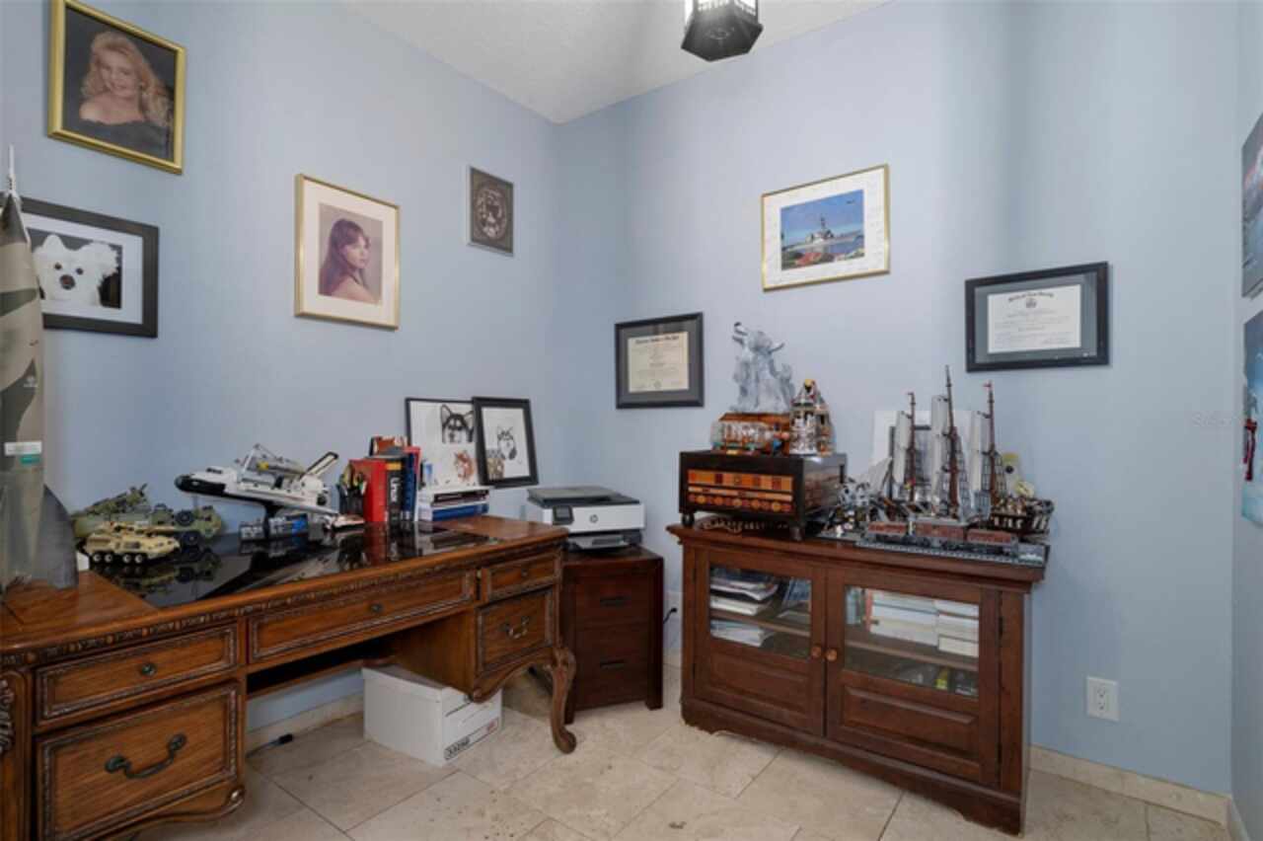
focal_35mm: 17
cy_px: 420
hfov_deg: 93.3
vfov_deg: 70.4
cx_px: 632
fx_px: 596
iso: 320
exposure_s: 1.6
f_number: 9
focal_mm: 17
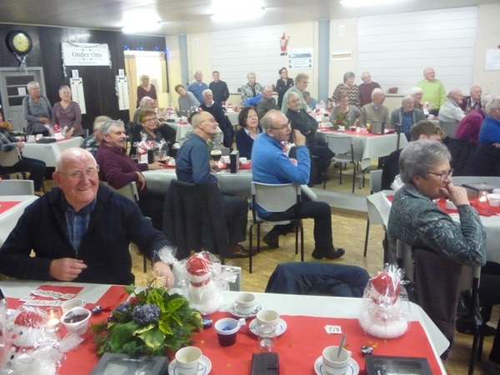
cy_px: 188
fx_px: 433
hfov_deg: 60.0
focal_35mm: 30
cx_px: 250
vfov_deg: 46.8
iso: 800
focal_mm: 5.2
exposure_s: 1/13
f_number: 3.3
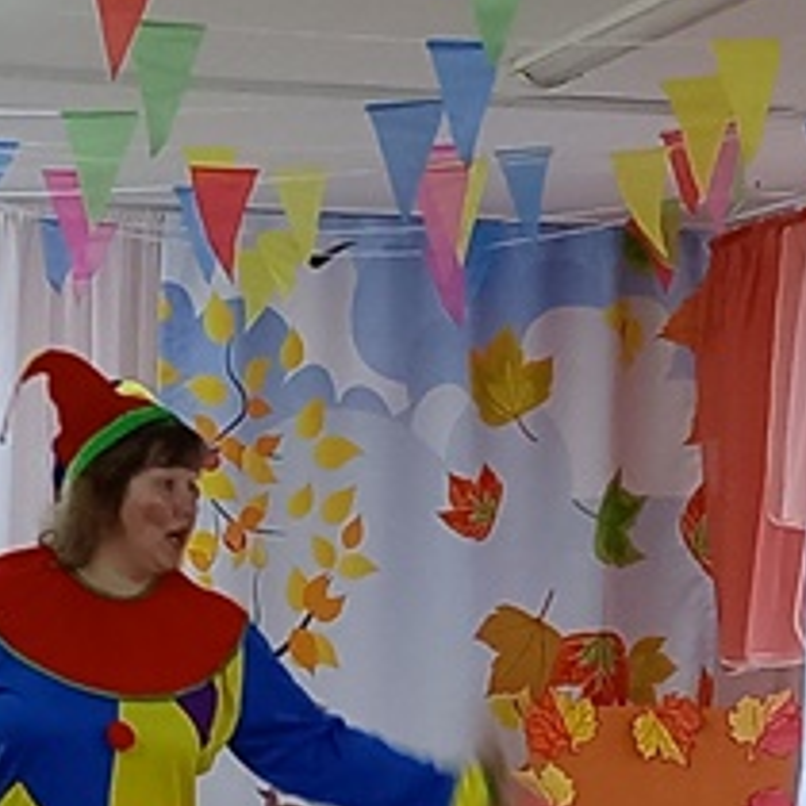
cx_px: -198
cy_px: 768
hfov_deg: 10.5
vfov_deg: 10.6
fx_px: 4294
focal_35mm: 163
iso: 197
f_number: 1.8
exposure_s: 1/25
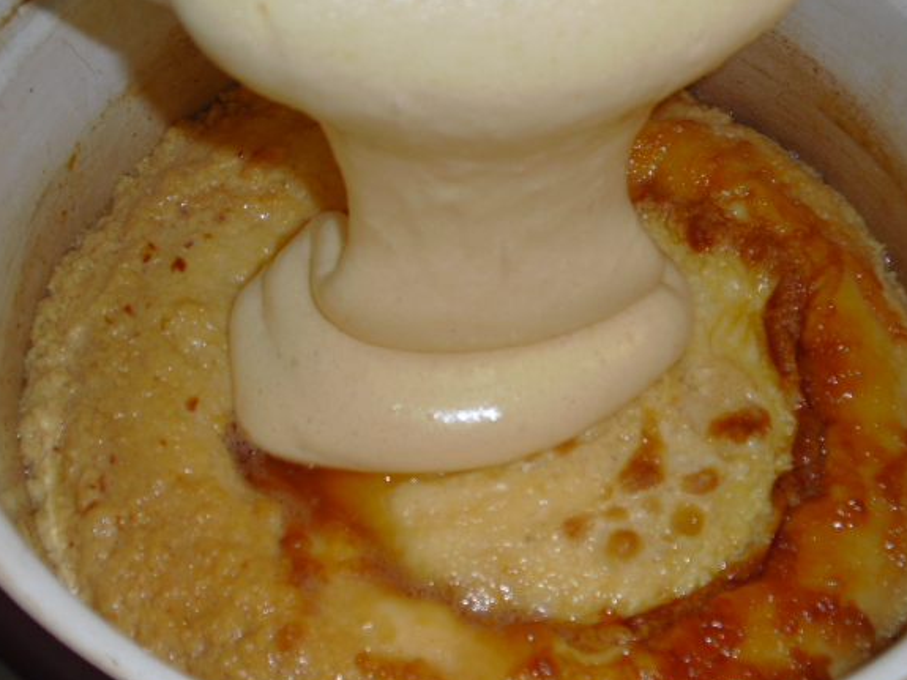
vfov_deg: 29.7
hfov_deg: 38.9
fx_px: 1284
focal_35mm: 49
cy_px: 347
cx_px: 497
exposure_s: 1/60
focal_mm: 7.7
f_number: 3.4
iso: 64
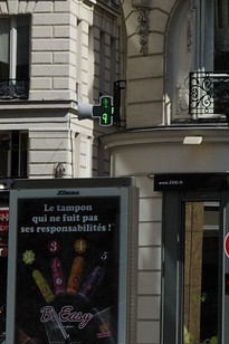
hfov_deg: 4.2
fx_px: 3076
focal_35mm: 322
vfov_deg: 6.2
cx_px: 371
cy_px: -322
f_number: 14
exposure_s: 1/200
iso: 200
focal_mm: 62
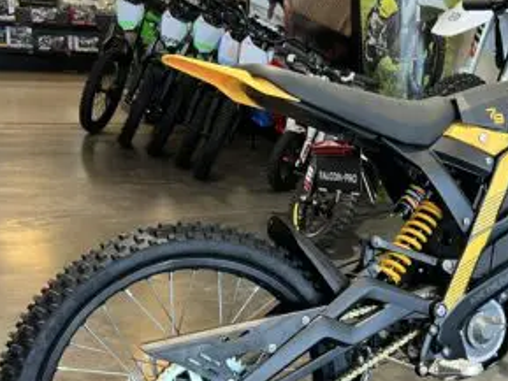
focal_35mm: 54
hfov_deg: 34.2
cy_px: 304
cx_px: 422
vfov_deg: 26.6
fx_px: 793
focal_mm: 5.7
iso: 200
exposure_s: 1/60
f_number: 1.5
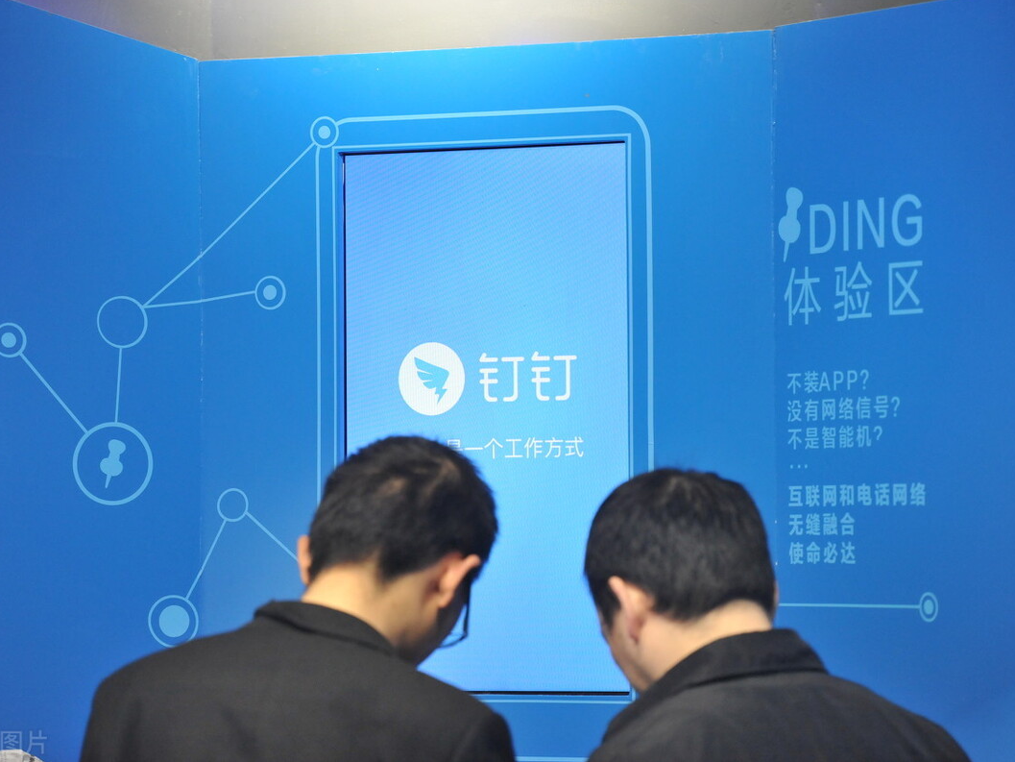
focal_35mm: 180
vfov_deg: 8.3
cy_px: 379
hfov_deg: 11.0
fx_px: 5279
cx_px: 520
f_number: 2.8
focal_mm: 165
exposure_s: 1/640
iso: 3200
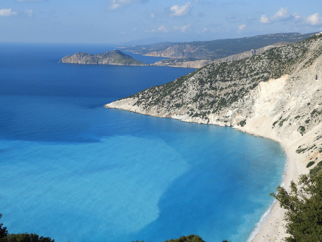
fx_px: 372
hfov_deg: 46.8
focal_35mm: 40
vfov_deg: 36.0
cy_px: 121
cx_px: 161
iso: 100
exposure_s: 1/1250
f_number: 3.8
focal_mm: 7.2
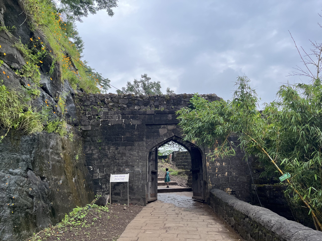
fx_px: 242
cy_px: 120
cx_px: 161
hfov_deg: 67.3
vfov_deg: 53.1
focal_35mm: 26
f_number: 1.6
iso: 50
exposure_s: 1/481
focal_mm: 5.1
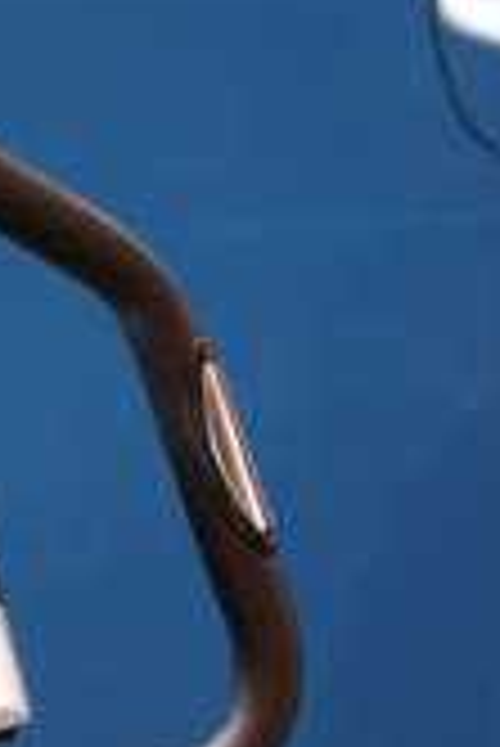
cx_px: -77
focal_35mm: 202
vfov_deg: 10.2
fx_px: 4198
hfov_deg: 6.8
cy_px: 194
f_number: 2
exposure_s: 1/50
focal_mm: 35
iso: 400
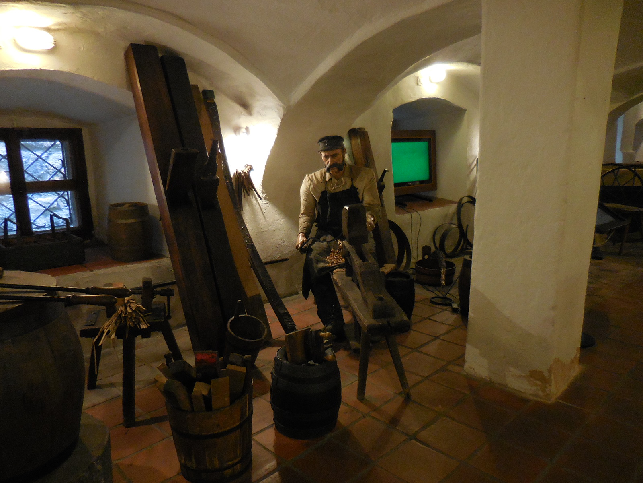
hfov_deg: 69.4
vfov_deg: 54.9
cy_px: 242
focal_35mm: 25
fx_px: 464
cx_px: 322
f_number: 3.3
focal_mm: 4.5
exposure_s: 1/15
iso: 560
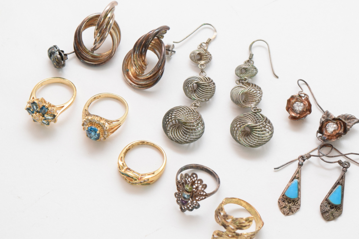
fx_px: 993
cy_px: 128
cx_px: 195
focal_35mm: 100
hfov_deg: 20.5
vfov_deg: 13.7
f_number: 8
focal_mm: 55
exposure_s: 1/60
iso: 720
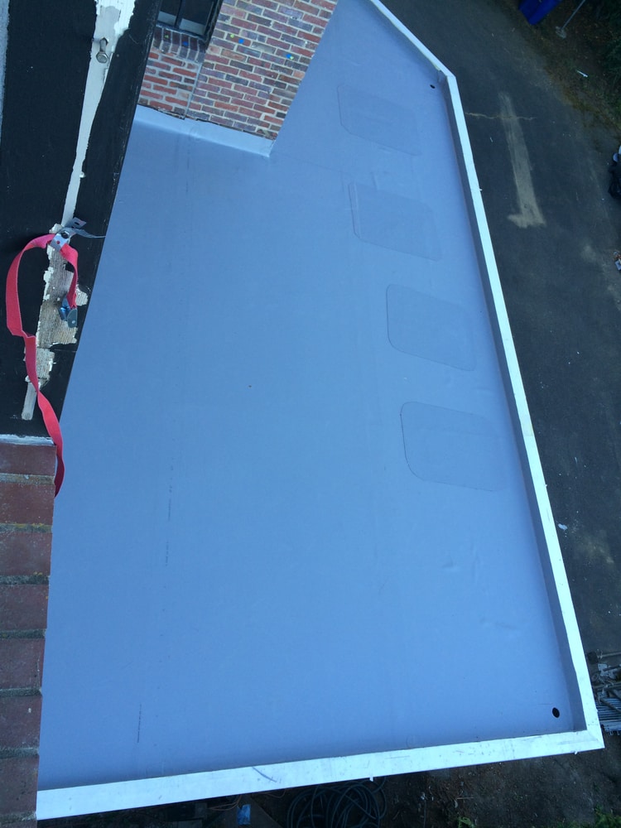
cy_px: 414
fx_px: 718
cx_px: 310
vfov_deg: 60.0
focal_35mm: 30
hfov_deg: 46.8
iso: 40
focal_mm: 4.12
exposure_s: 1/120
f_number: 2.2
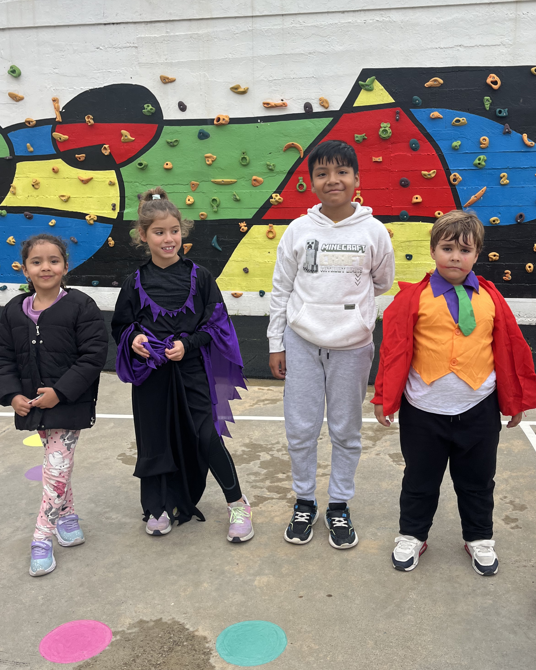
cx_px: 328
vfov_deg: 51.3
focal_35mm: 35
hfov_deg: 42.0
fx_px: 694
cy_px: 276
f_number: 1.6
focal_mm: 5.1
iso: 50
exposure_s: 1/858
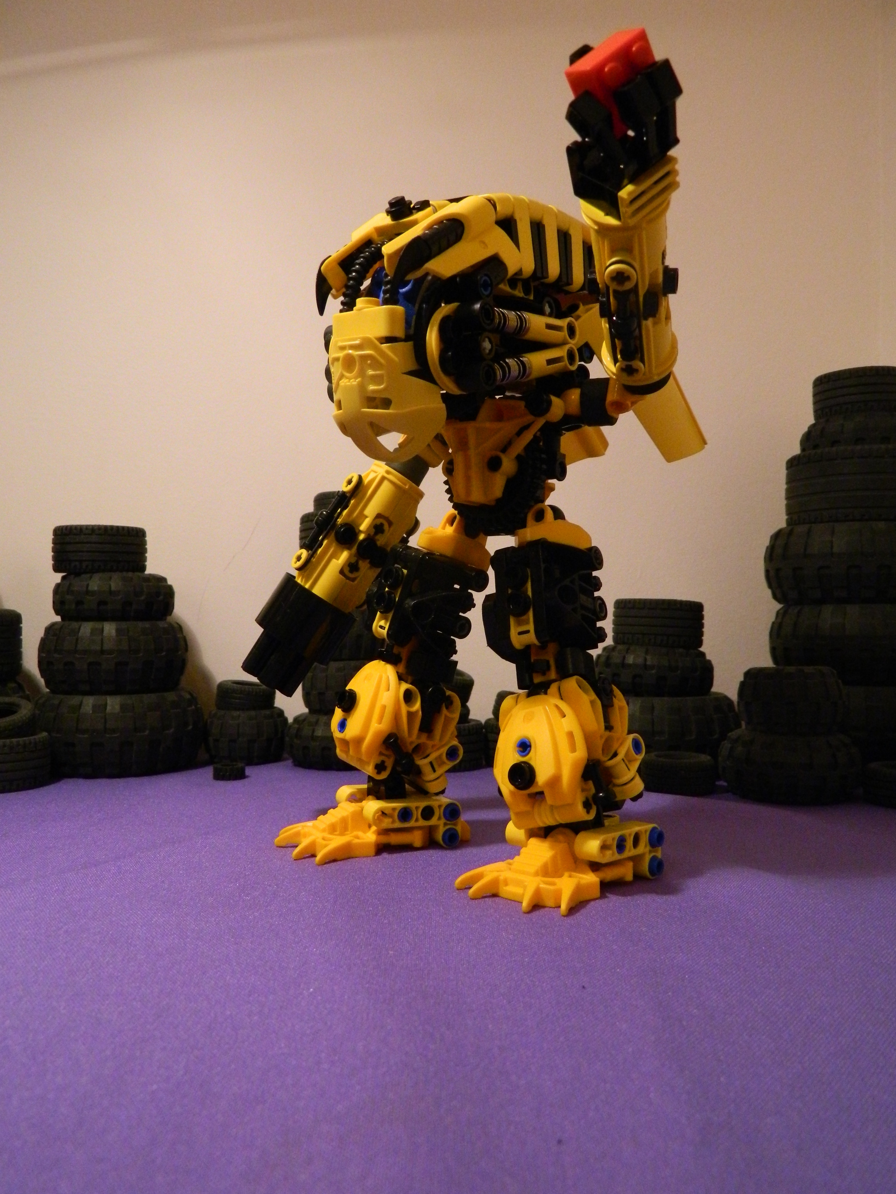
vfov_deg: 63.4
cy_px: 597
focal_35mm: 28
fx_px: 966
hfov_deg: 49.7
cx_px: 448
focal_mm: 5.1
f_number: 3.2
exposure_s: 1/30
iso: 400
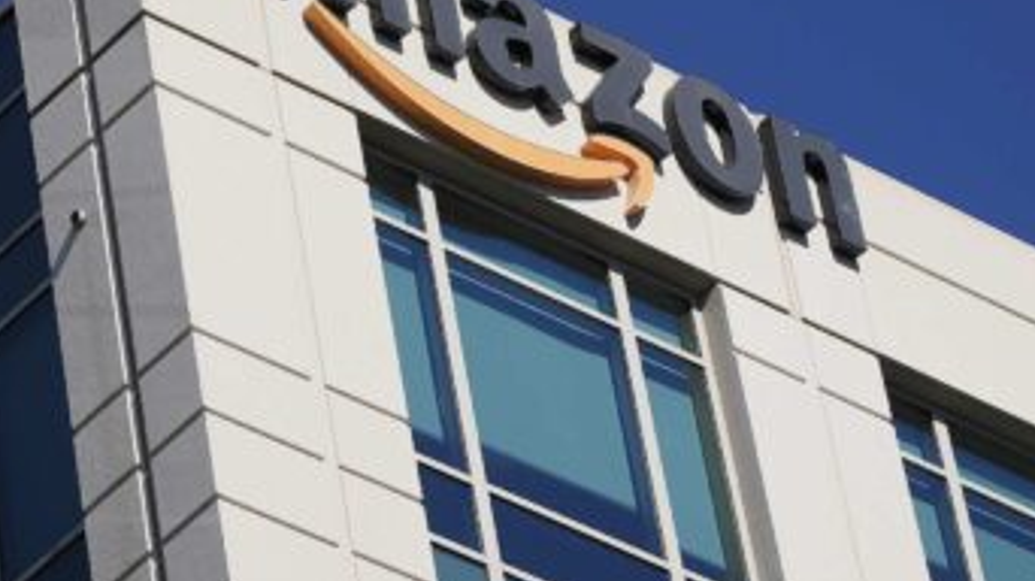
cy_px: 136
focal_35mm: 255
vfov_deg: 4.8
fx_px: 6995
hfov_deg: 8.5
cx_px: 581
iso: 400
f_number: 7.1
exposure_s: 1/1600
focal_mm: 100
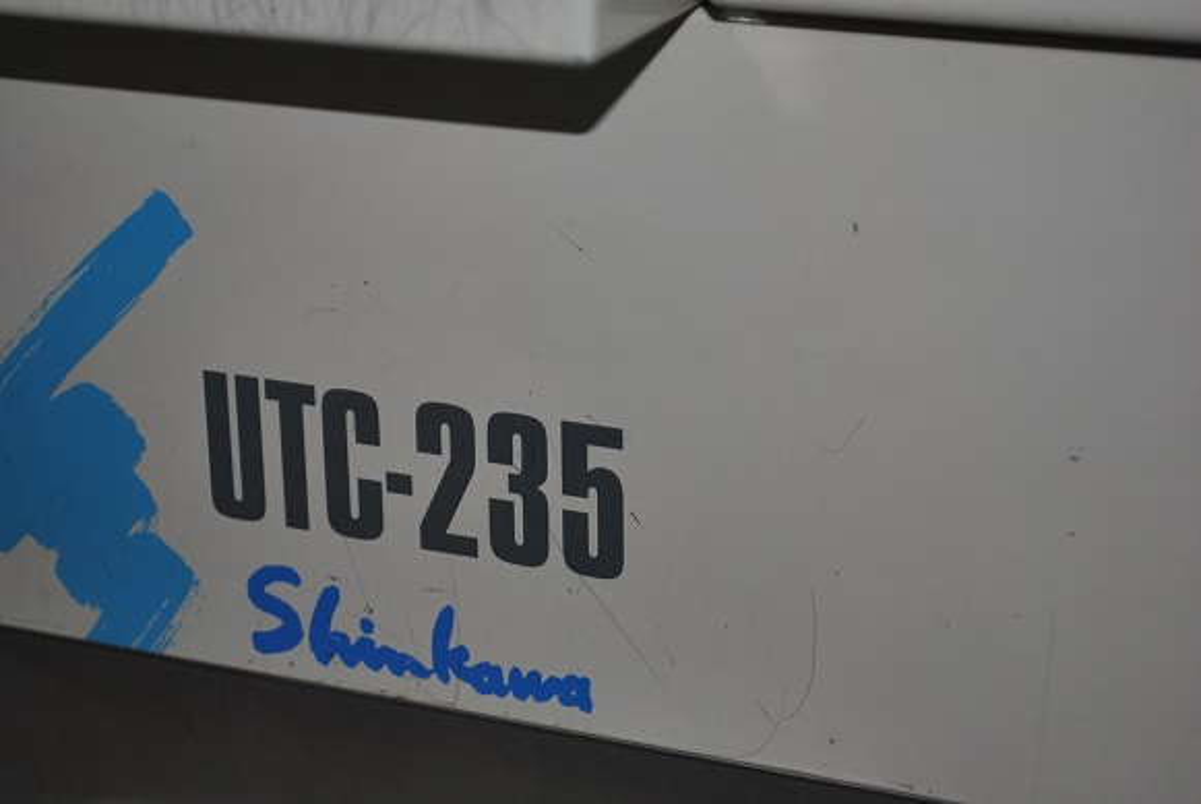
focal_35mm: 78
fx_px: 2605
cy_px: 402
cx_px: 600
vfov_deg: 17.5
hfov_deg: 26.0
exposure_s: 1/60
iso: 200
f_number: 5.6
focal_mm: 52
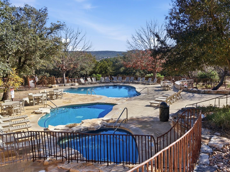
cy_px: 90
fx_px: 226
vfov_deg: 41.8
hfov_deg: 53.0
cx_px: 151
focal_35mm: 34
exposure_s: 1/250
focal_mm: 8.7
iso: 160
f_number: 1.8
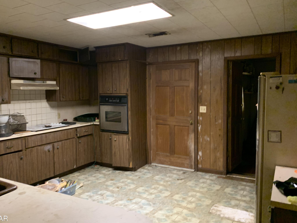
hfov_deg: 61.5
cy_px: 105
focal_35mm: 29
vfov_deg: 48.2
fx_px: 249
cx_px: 131
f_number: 1.8
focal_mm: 4.25
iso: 640
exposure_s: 1/30
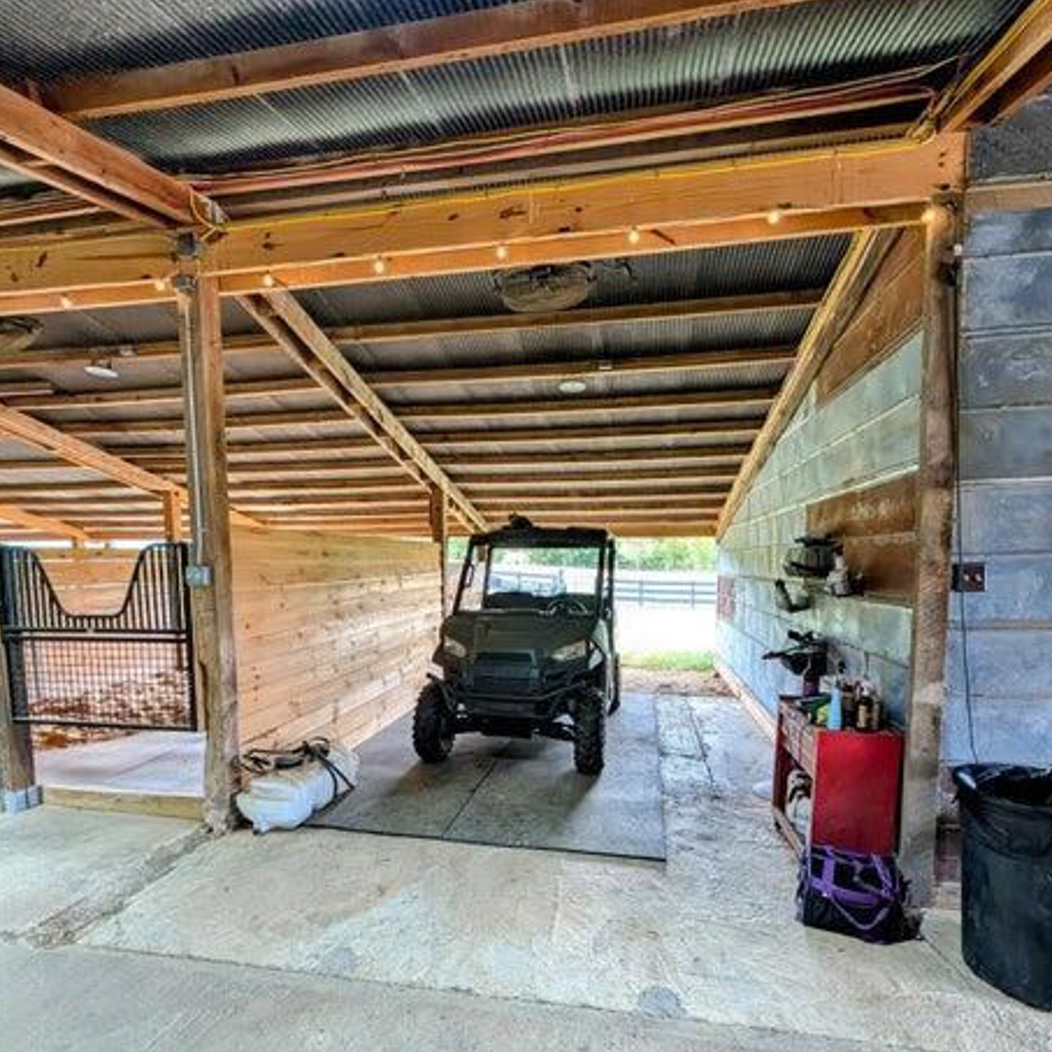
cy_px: 611
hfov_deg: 91.1
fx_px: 516
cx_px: 550
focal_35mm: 15
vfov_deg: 90.4
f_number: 1.7
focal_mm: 2.02
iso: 92
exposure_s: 1/120
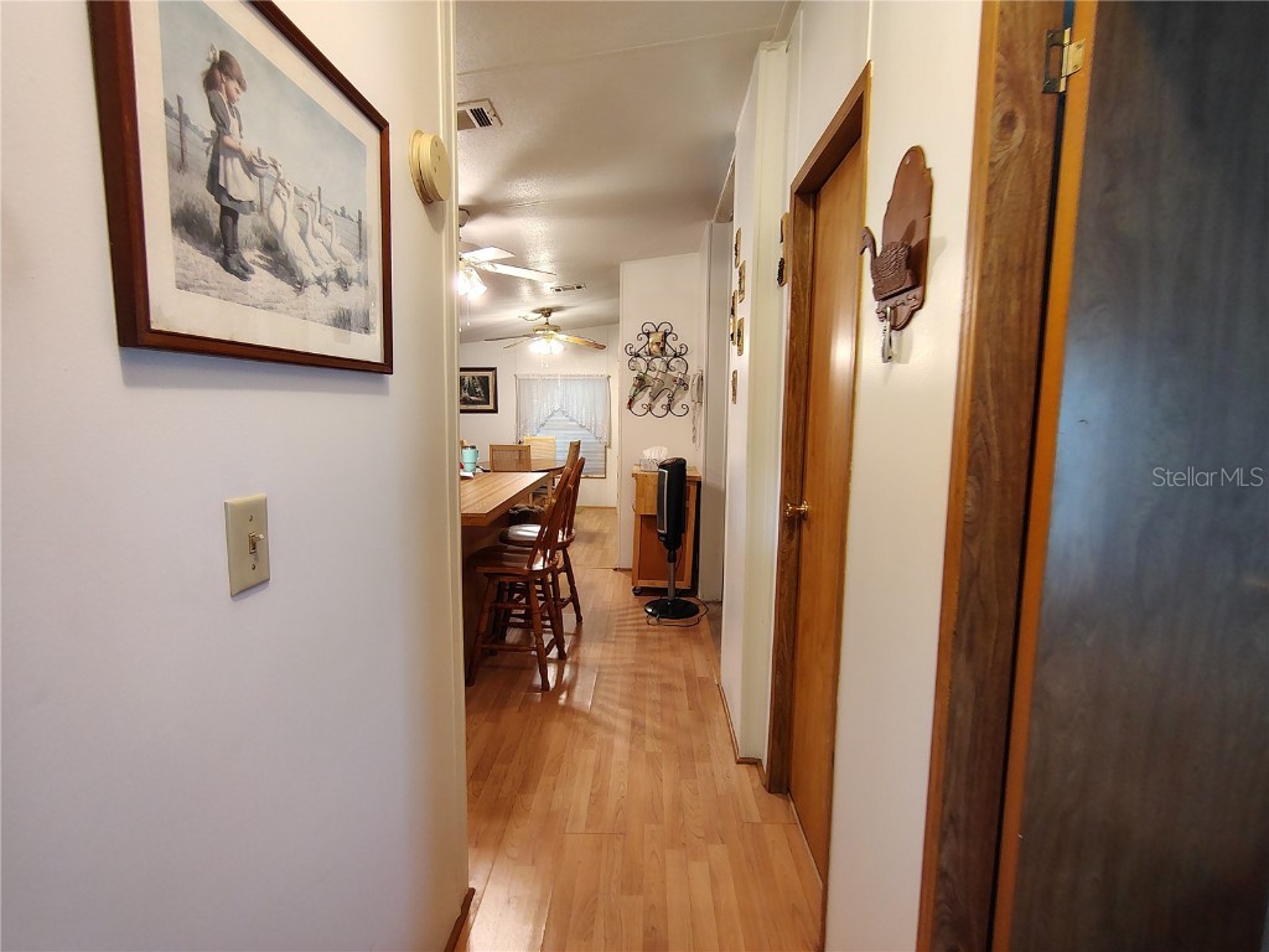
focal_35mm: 16
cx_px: 634
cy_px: 476
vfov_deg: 78.1
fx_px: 587
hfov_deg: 94.5
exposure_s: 1/24
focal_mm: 2.13
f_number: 2.2
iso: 406
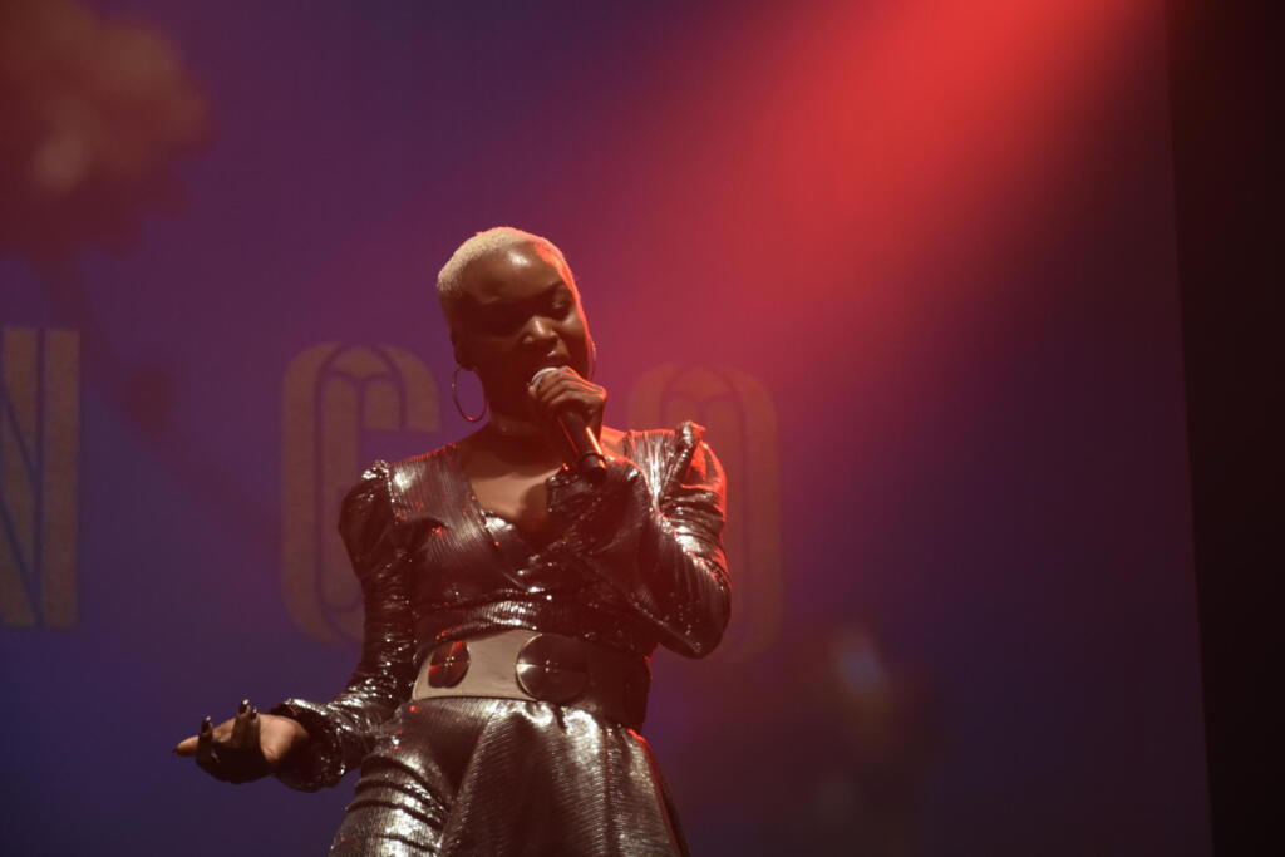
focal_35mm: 120
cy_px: 428
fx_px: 4284
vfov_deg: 11.4
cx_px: 642
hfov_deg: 17.1
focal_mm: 80
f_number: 5.3
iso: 800
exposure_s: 1/250
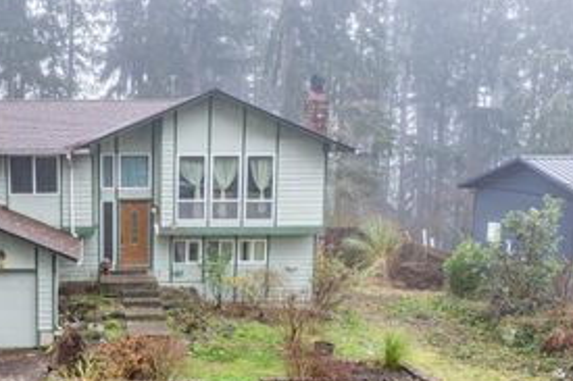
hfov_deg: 45.2
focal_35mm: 40
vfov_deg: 33.3
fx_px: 636
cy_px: 224
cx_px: 88
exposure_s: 1/120
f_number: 2.8
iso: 100
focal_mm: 8.38
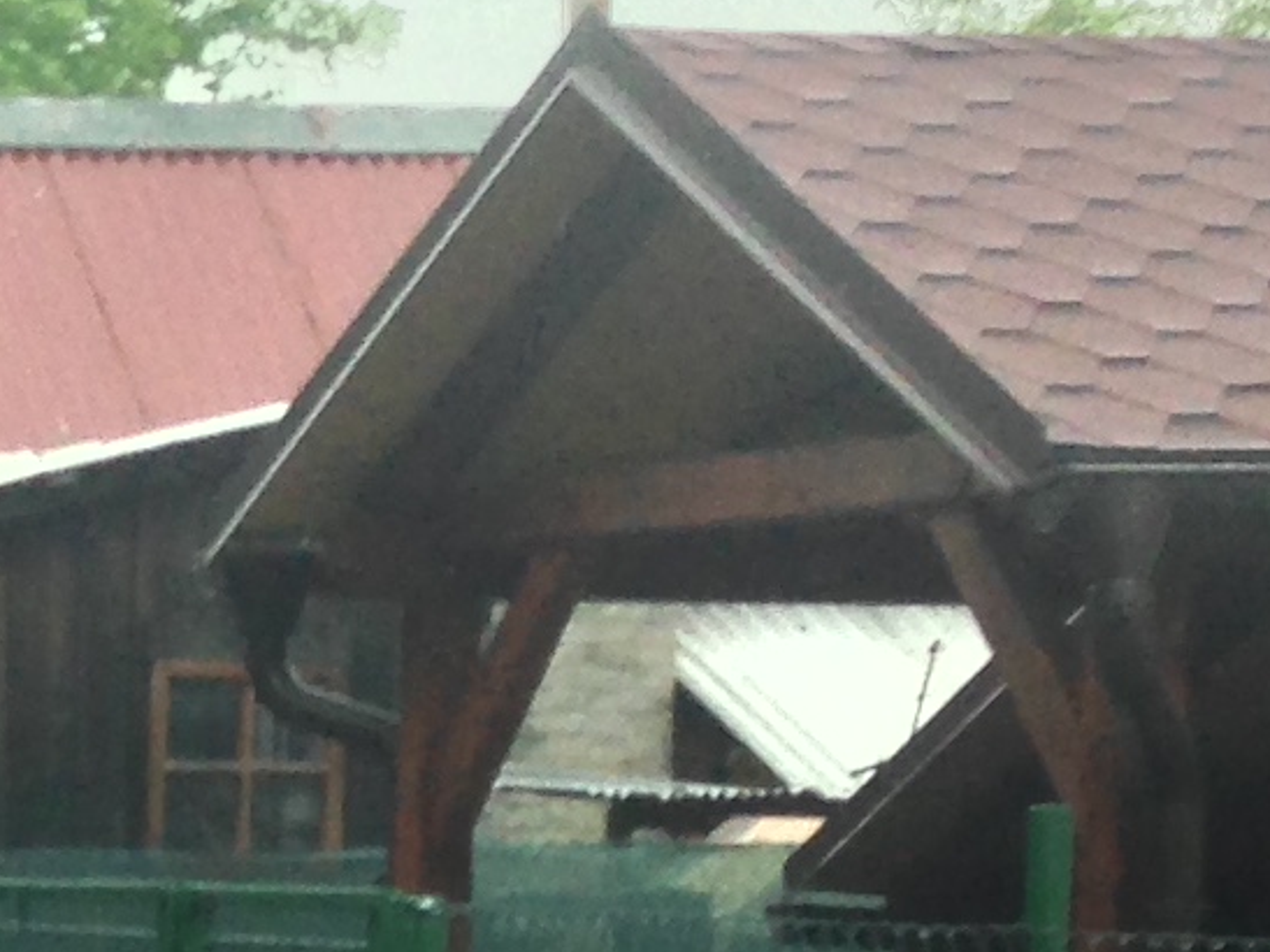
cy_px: 1212
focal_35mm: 197
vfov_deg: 7.5
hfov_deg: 9.2
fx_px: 7226
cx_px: -1537
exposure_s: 1/452
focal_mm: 4.12
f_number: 2.4
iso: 50
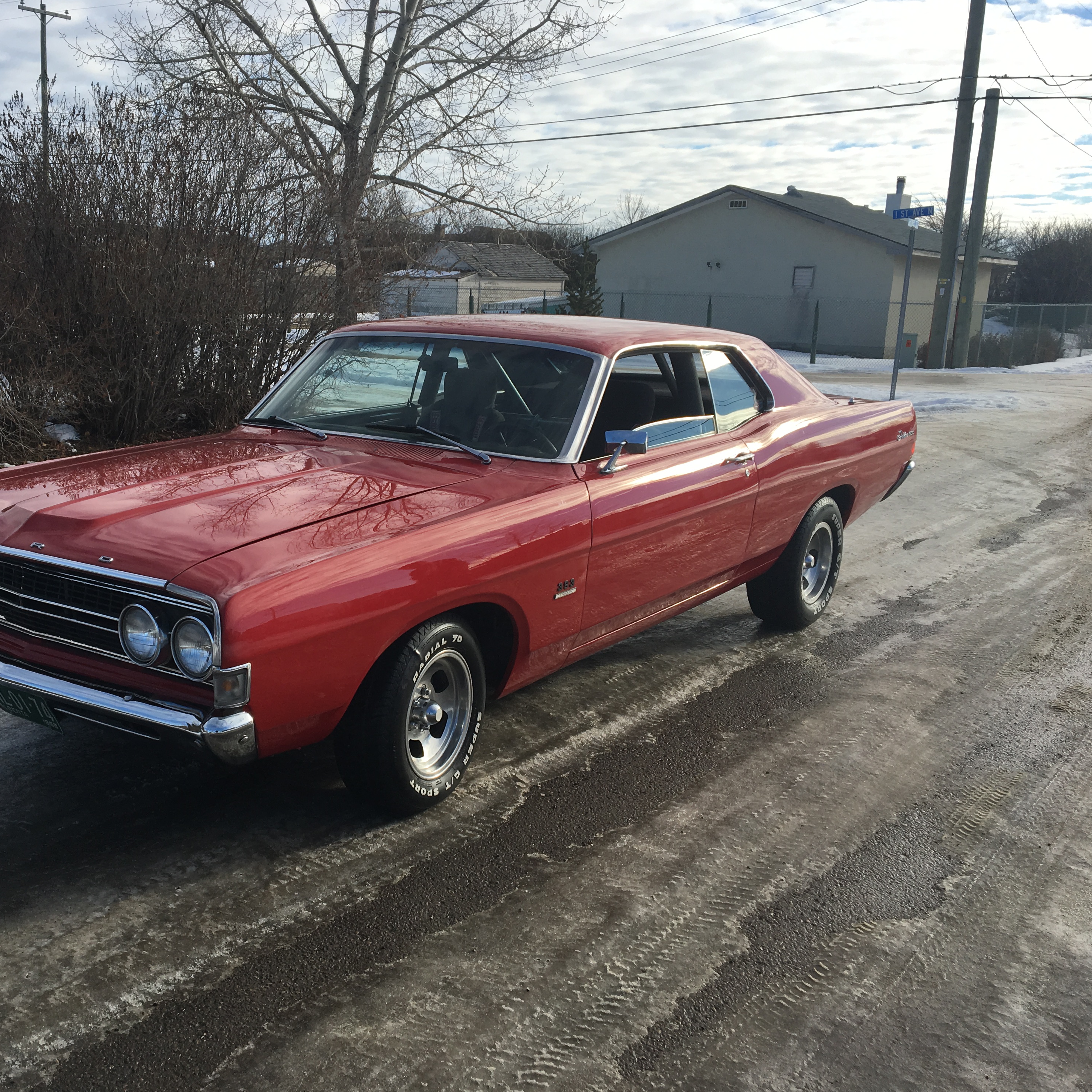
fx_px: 1249
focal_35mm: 35
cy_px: 546
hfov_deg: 46.4
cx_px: 356
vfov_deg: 47.2
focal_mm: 4.15
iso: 25
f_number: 2.2
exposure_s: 1/1425
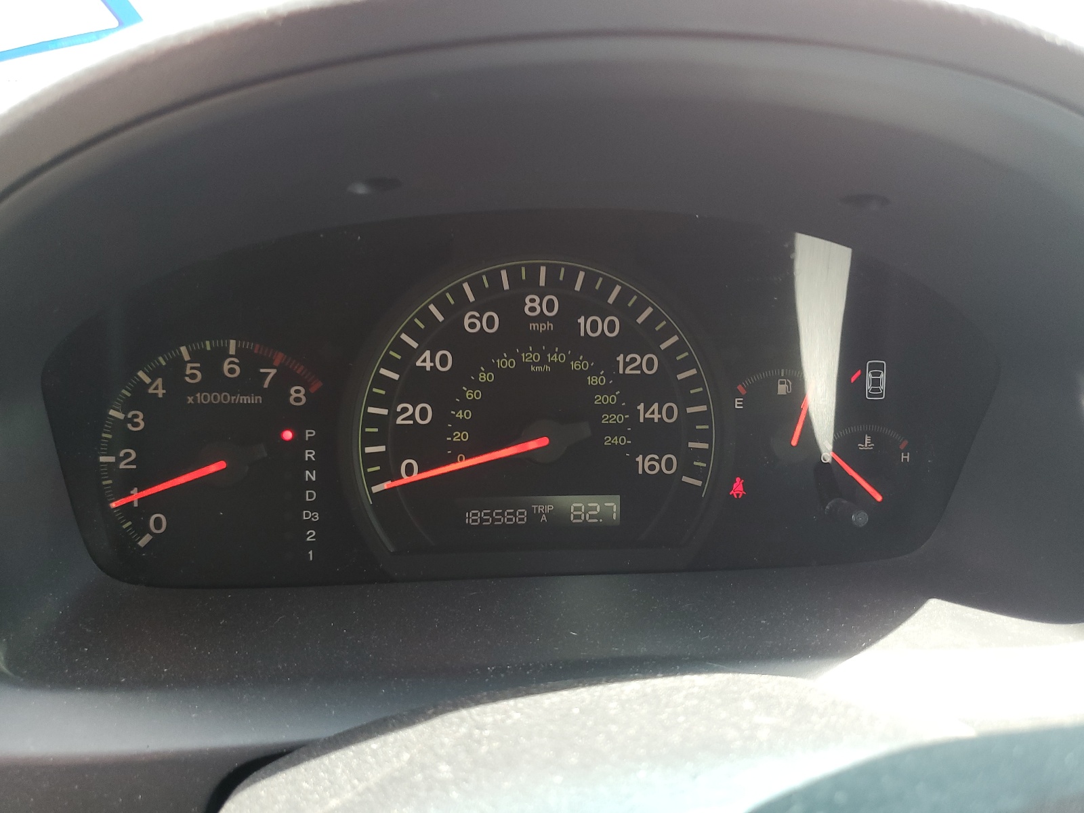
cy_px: 406
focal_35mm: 26
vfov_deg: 53.1
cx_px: 542
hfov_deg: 67.3
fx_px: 814
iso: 75
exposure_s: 1/120
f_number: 1.5
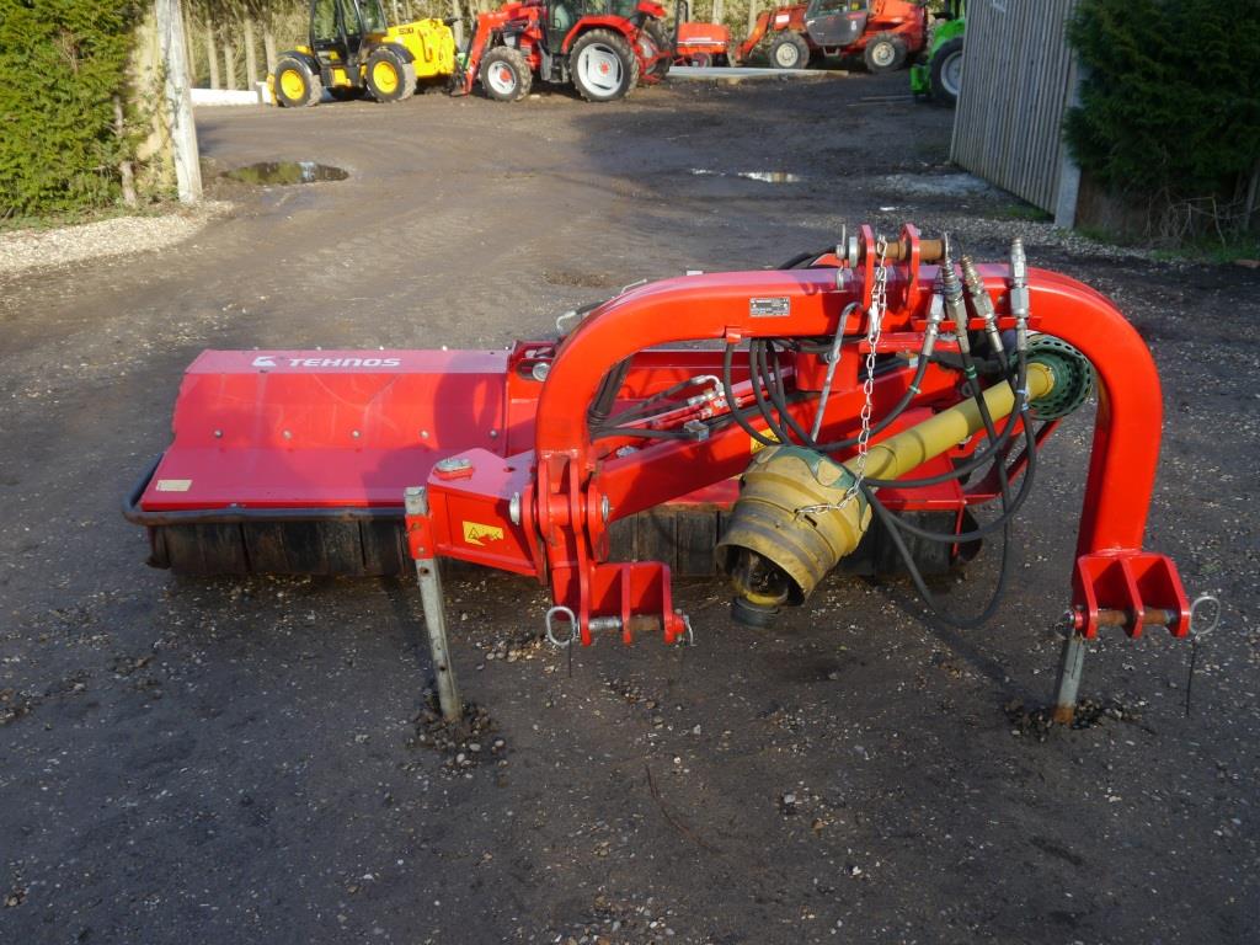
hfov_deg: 56.8
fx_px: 1165
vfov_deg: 44.2
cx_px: 630
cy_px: 472
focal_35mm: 32
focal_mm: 16
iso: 160
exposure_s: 1/160
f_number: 5
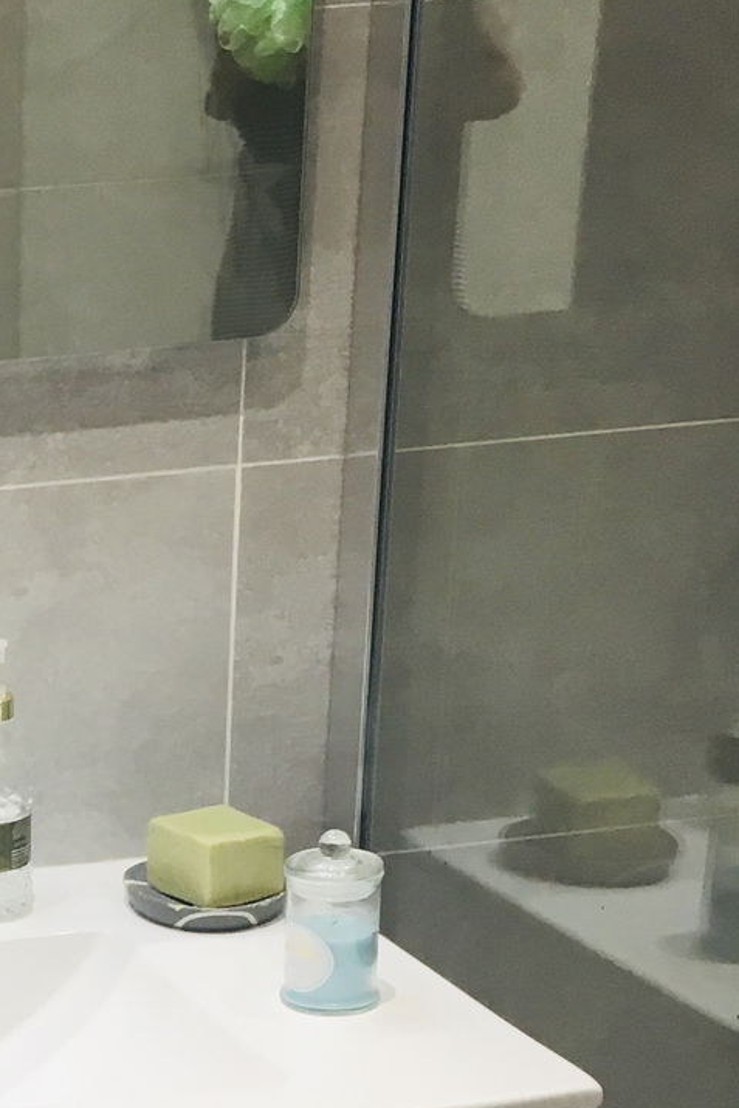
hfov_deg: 13.9
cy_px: 980
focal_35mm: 90
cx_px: -497
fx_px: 2770
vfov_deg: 22.1
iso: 25
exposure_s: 1/33
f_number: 2.2
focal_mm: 4.15
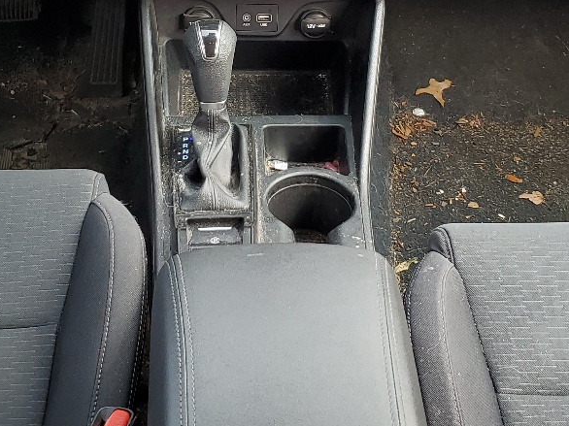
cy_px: 83
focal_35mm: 71
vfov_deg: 20.5
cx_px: 267
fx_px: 1167
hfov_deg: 27.4
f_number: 1.5
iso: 50
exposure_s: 1/133
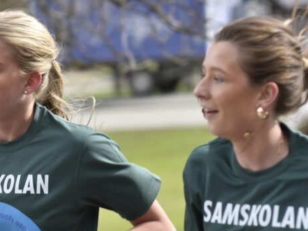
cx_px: 33
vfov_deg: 5.4
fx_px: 2456
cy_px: 143
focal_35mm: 276
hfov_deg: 7.2
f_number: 4.5
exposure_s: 1/400
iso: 250
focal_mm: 130
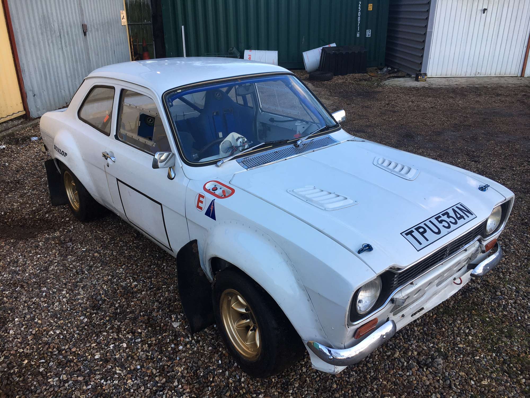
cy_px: 199
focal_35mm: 29
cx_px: 265
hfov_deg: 61.7
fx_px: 444
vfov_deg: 48.2
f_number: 2.2
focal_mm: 4.15
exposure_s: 1/109
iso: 25
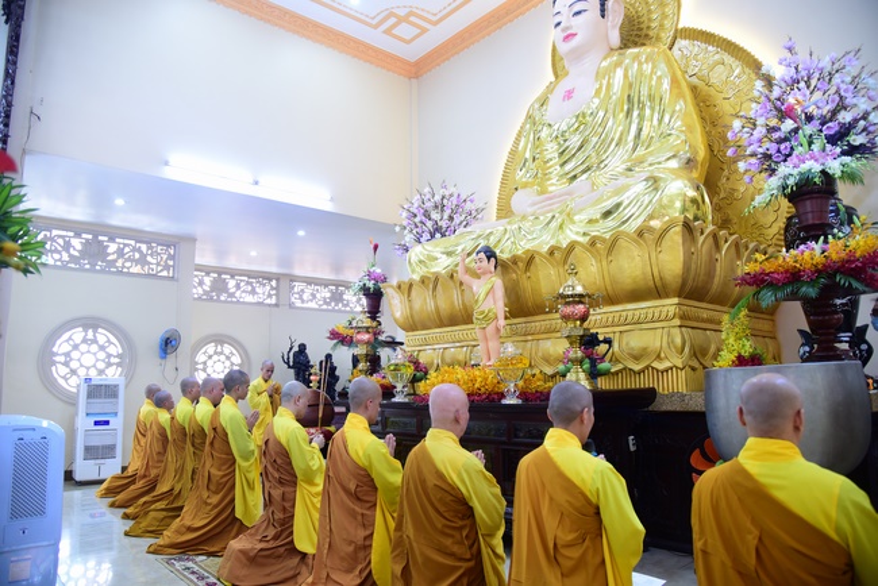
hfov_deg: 73.7
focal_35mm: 24
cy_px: 293
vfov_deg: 53.2
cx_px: 439
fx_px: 586
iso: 1250
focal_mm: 24
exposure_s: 1/40
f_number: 4
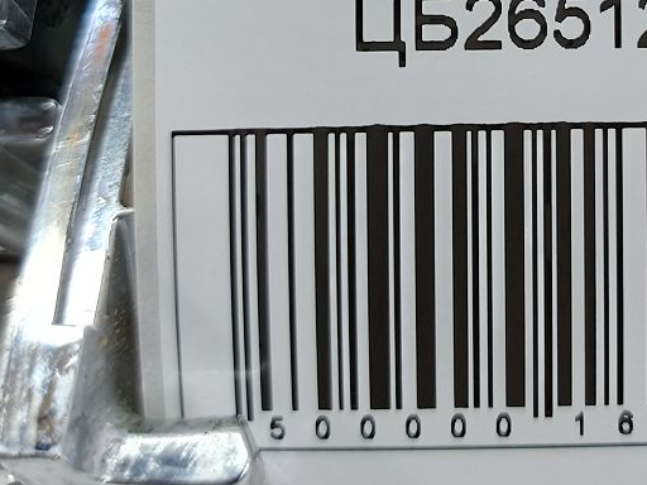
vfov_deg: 21.6
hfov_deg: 29.0
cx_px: 545
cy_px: -30
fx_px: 1215
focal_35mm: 65
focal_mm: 5.23
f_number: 1.8
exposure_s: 1/50
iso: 80
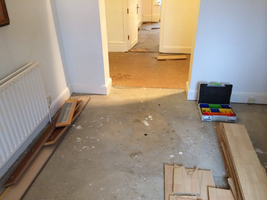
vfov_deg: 46.8
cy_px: 100
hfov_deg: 60.0
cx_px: 134
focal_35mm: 30
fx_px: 231
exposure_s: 1/20
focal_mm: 4.12
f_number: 2.2
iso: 320
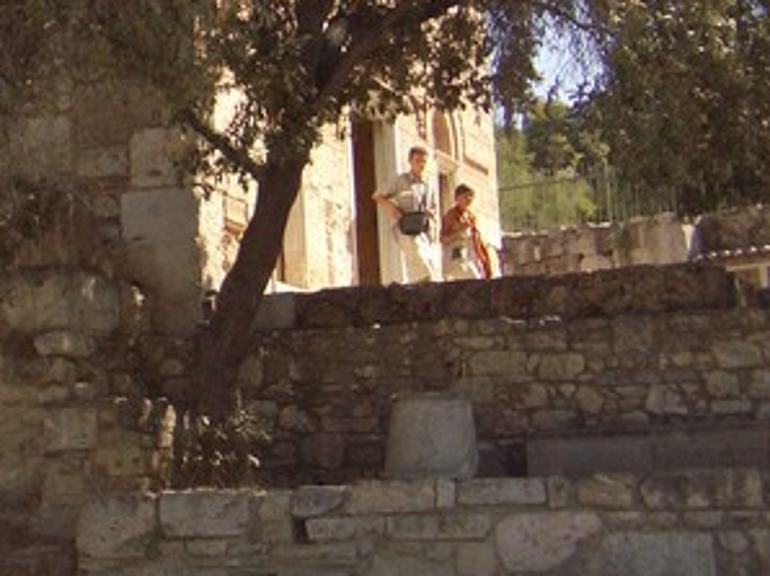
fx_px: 2089
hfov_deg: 19.5
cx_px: -183
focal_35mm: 94
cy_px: -31
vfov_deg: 15.4
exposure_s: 1/1250
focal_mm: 5.8
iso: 100
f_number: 2.6
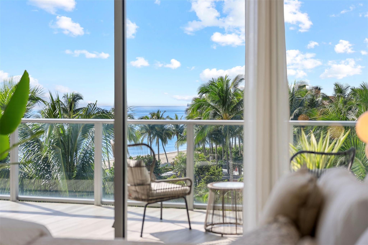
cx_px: 184
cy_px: 122
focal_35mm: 50
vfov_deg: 27.0
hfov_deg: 39.6
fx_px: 511
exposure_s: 1/320
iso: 64
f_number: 2.5
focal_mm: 50
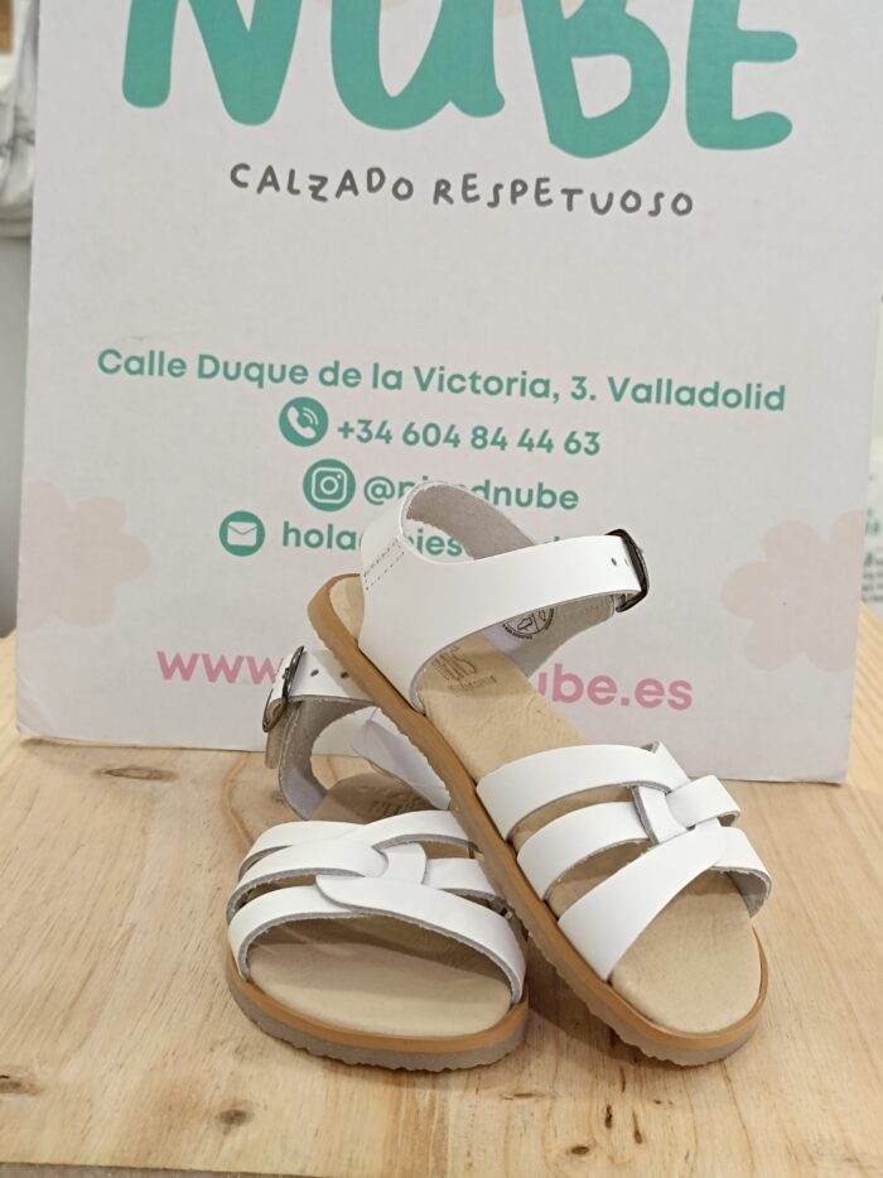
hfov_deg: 56.8
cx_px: 442
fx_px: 816
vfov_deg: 71.6
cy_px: 589
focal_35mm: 24
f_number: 1.88
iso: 463
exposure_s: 1/101
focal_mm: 5.59
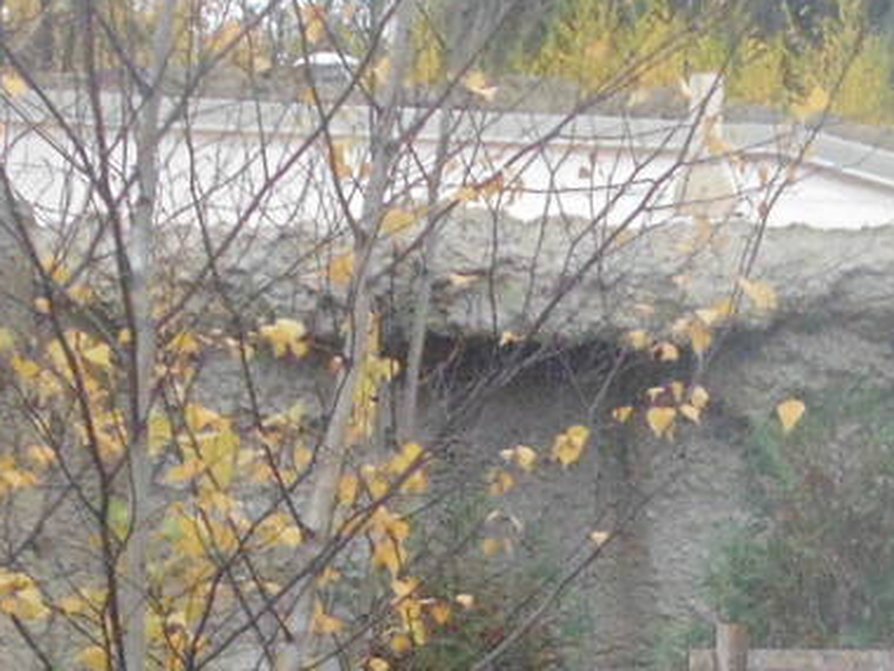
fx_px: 3693
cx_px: 842
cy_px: 1029
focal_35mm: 143
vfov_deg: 10.0
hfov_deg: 13.6
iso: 500
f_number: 3.4
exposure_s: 1/250
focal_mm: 6.2
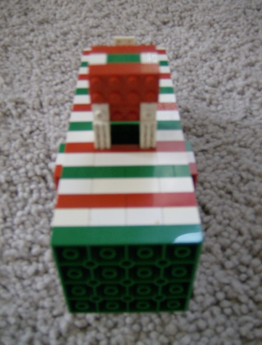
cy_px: 172
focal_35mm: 36
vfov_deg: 51.1
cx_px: 131
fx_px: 360
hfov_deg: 40.0
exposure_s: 1/64
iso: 171
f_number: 2.8
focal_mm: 6
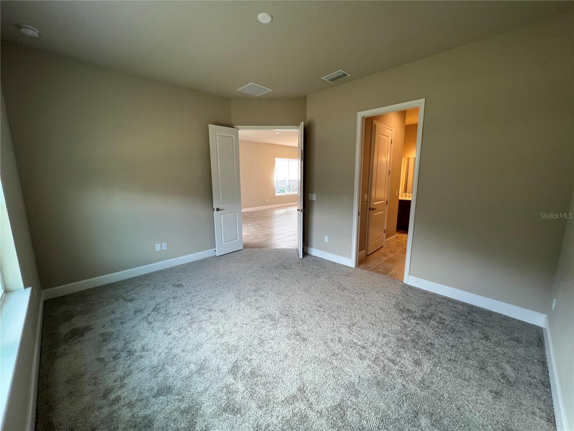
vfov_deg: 89.9
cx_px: 287
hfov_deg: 106.2
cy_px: 216
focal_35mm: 13
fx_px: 216
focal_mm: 1.57
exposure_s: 1/120
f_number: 1.8
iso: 200
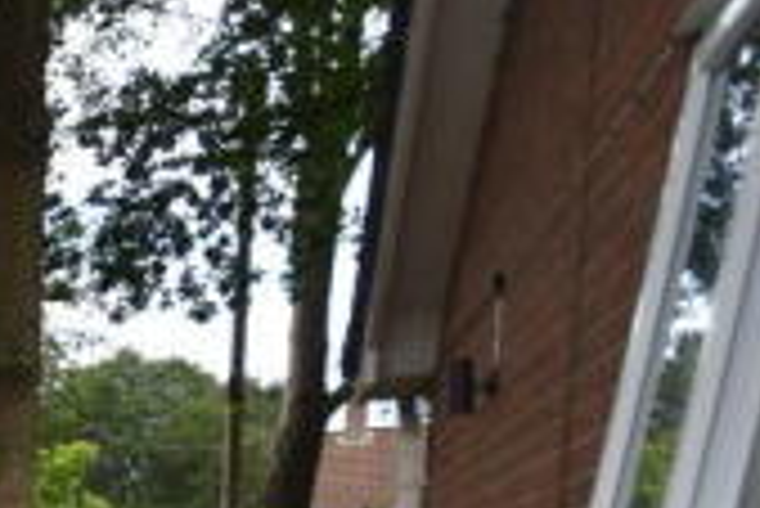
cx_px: -636
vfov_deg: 20.3
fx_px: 1225
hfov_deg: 21.3
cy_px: 749
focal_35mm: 58
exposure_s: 1/200
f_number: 5
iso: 100
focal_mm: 10
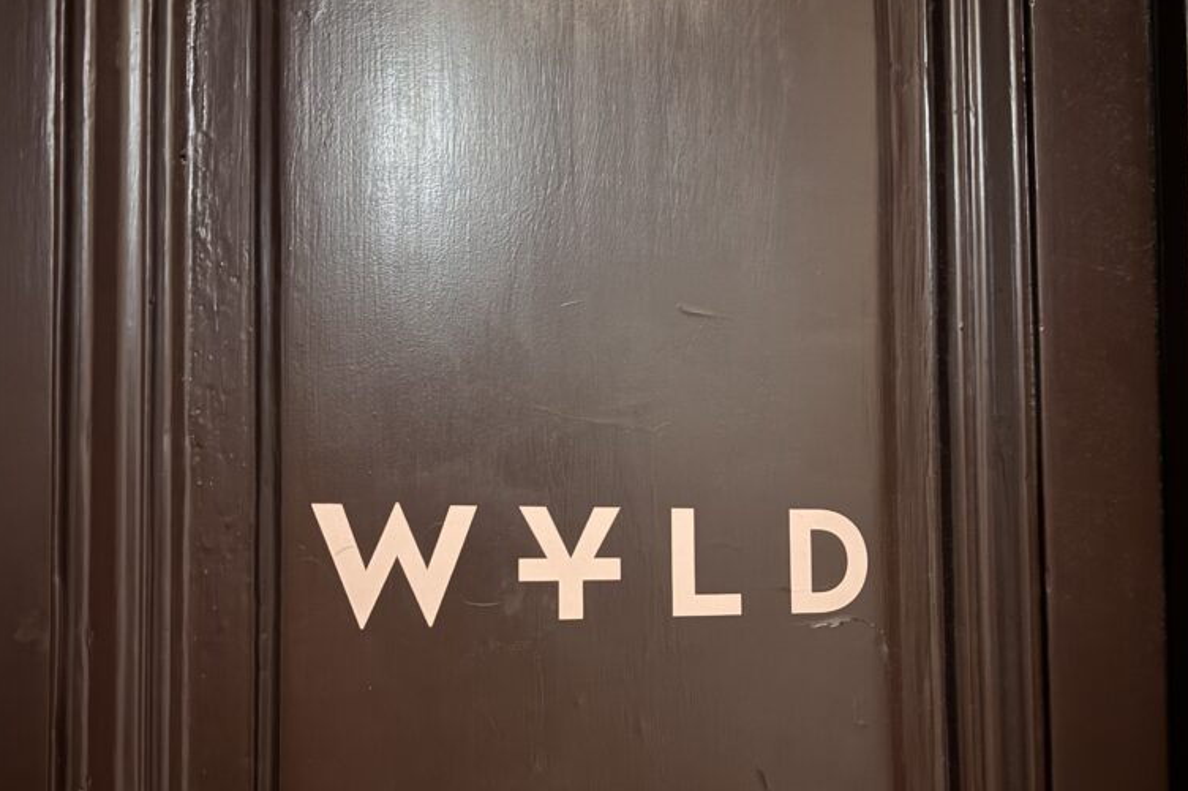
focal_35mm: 34
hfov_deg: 55.8
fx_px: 1122
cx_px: 599
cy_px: 515
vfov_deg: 38.5
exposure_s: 1/22
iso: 2500
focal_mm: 6.76
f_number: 1.78
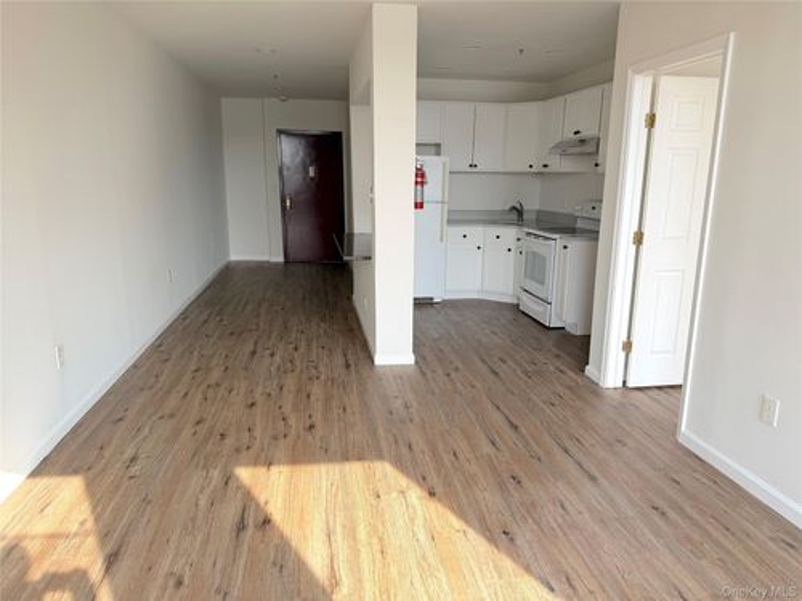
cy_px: 300
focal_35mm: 24
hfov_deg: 71.6
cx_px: 401
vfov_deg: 56.8
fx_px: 556
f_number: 1.78
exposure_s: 1/256
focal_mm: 6.76
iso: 64
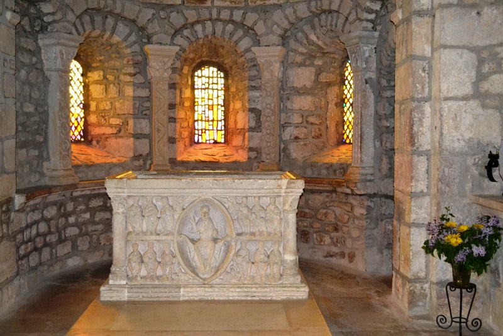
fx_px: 587
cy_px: 168
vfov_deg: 31.9
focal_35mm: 42
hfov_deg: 46.4
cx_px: 252
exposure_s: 1/60
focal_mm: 28
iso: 3200
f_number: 4.5
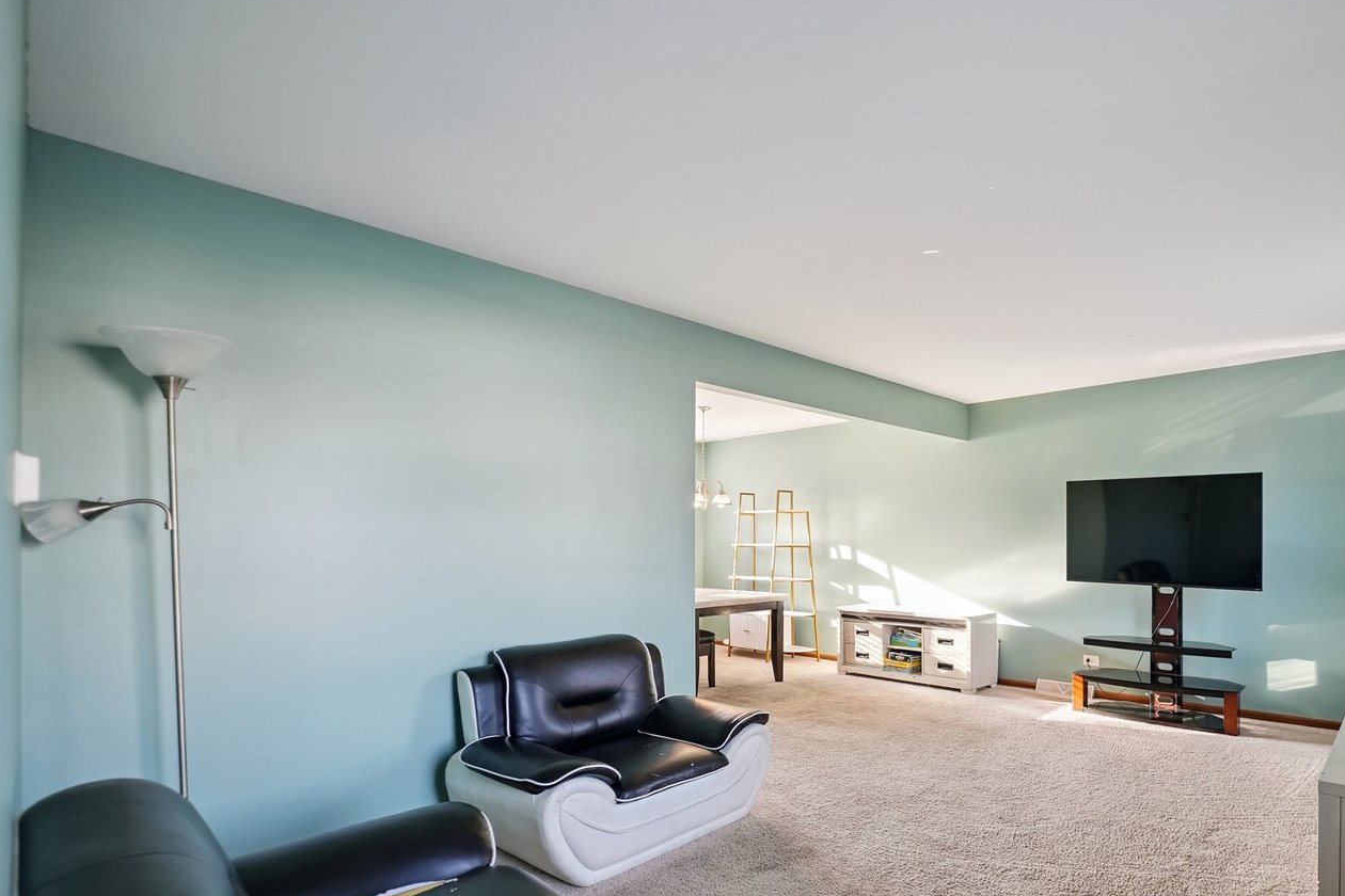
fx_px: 672
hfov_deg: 88.4
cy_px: 526
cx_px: 829
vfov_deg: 66.9
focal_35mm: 18
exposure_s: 1/50
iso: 400
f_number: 4
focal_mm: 14
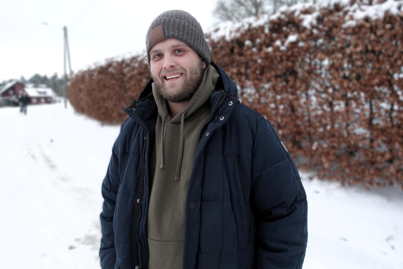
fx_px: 269
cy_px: 134
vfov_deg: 53.1
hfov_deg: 73.8
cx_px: 202
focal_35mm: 24
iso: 400
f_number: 2.8
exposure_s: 1/100
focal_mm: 8.8
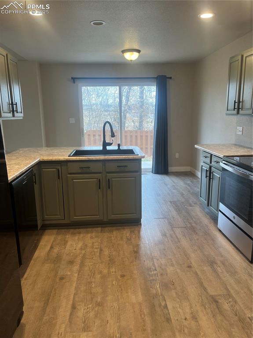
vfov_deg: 67.3
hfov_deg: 53.0
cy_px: 169
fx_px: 254
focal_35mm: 26
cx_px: 126
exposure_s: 1/120
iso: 80
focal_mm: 5.1
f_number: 1.6
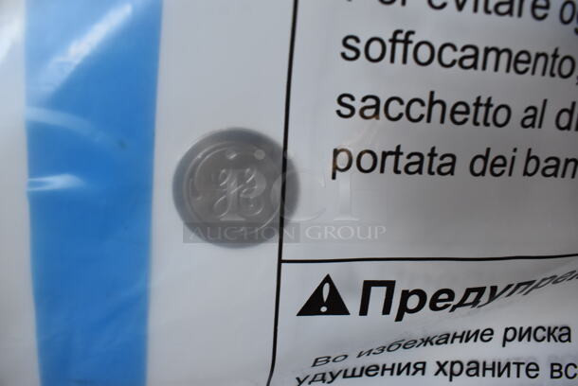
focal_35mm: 27
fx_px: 434
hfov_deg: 67.3
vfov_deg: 48.0
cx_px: 289
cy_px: 193
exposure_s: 1/60
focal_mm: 18
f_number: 5.6
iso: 800
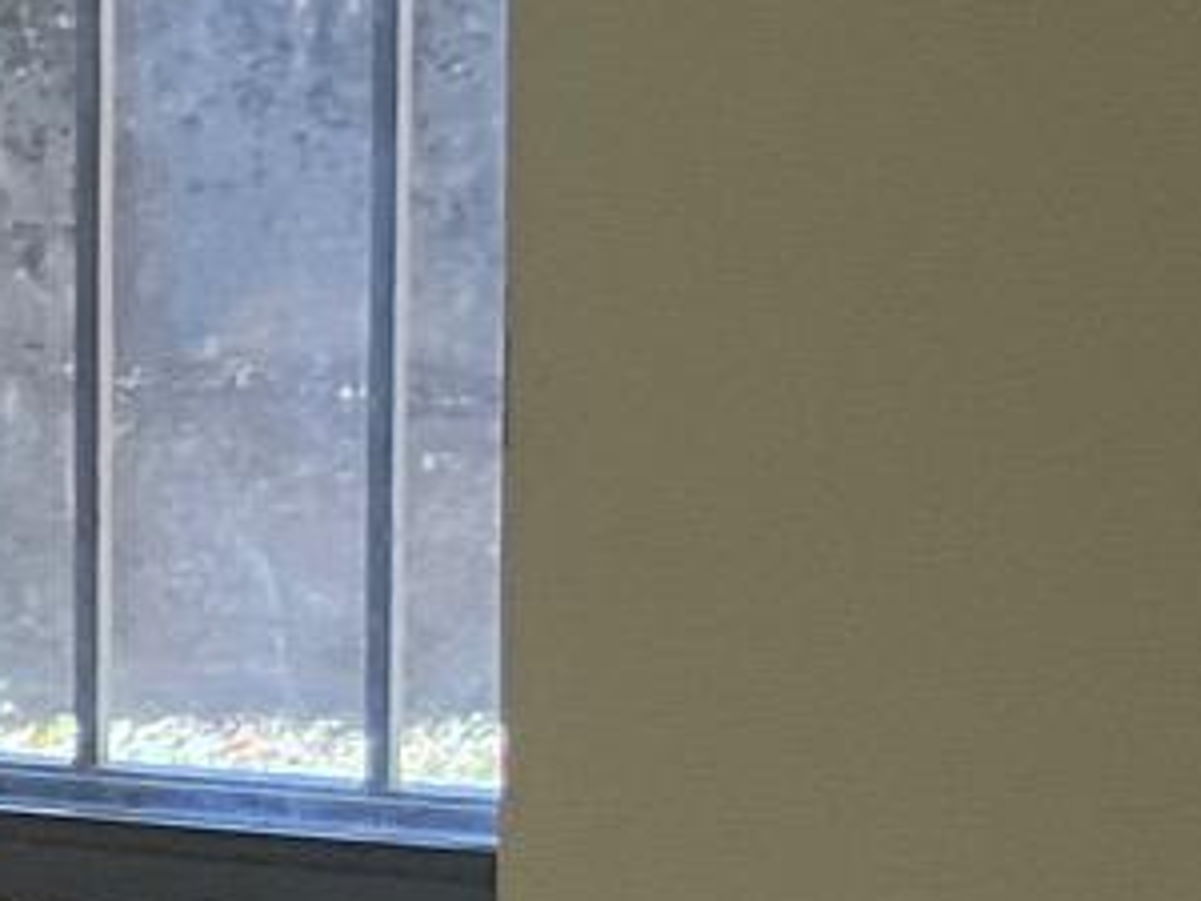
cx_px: -2166
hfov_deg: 8.6
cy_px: 925
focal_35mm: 198
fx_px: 6870
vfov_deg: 7.5
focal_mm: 3
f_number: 1.8
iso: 50
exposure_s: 1/120
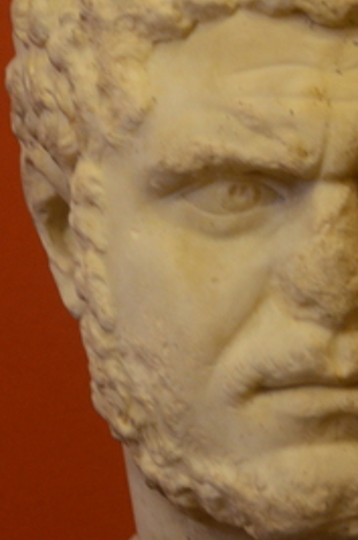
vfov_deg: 10.6
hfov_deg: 7.0
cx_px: 291
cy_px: 176
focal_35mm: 194
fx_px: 2905
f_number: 4.8
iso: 1250
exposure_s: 1/5
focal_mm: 52
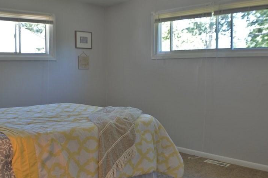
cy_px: 113
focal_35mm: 47
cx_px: 117
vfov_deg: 28.5
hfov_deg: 41.9
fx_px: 350
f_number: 4.5
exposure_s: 1/80
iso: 400
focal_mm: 22
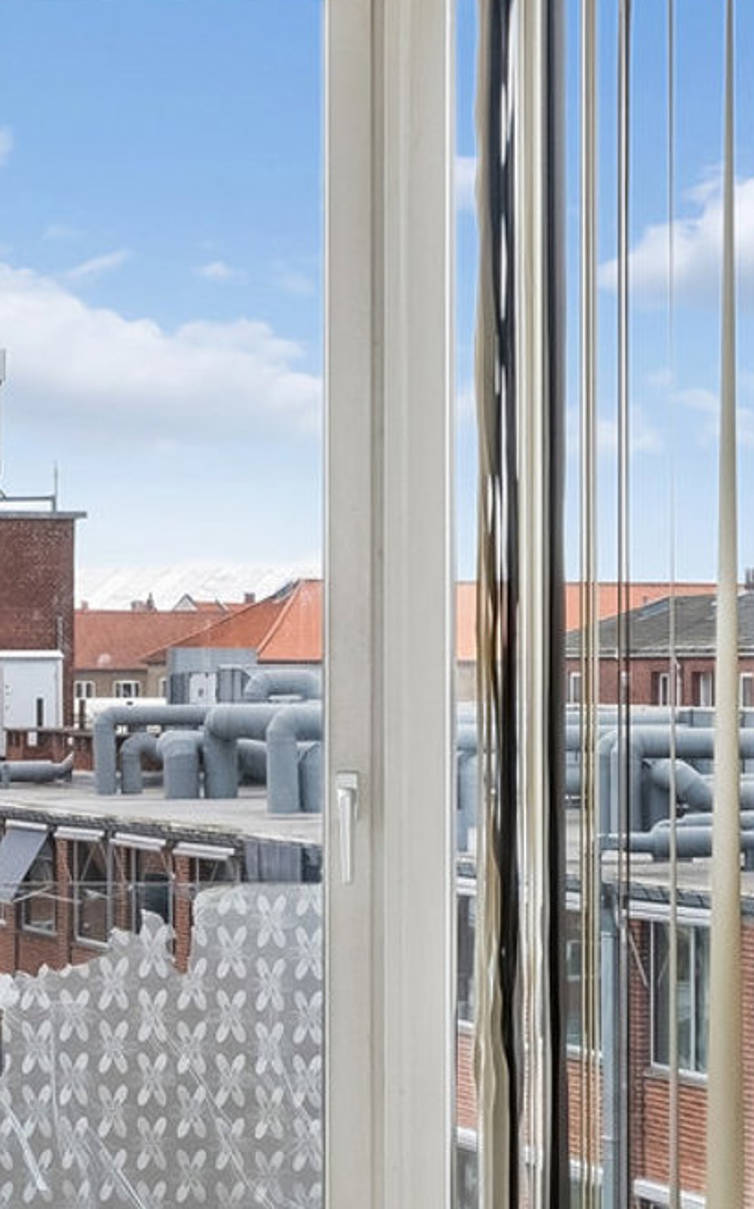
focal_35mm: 149
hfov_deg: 8.7
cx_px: 719
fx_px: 4904
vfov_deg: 14.0
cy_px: 681
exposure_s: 1/50
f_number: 8
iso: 160
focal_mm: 25
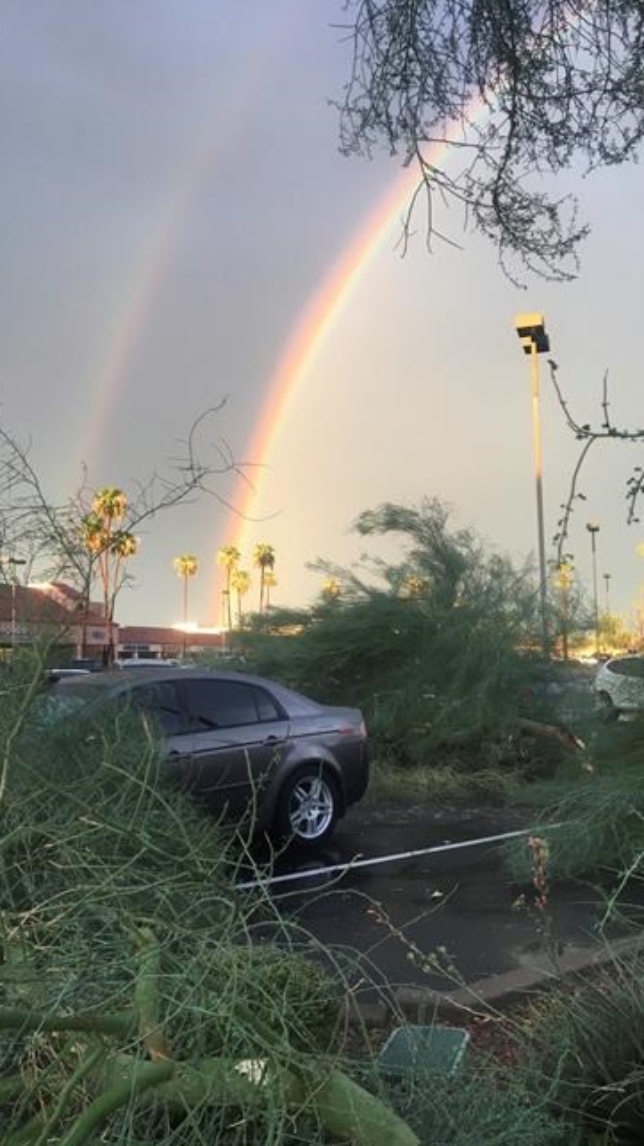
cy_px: 573
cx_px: 310
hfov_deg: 36.7
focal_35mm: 32
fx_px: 972
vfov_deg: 61.0
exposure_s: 1/30
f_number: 2.2
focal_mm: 4.15
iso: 25
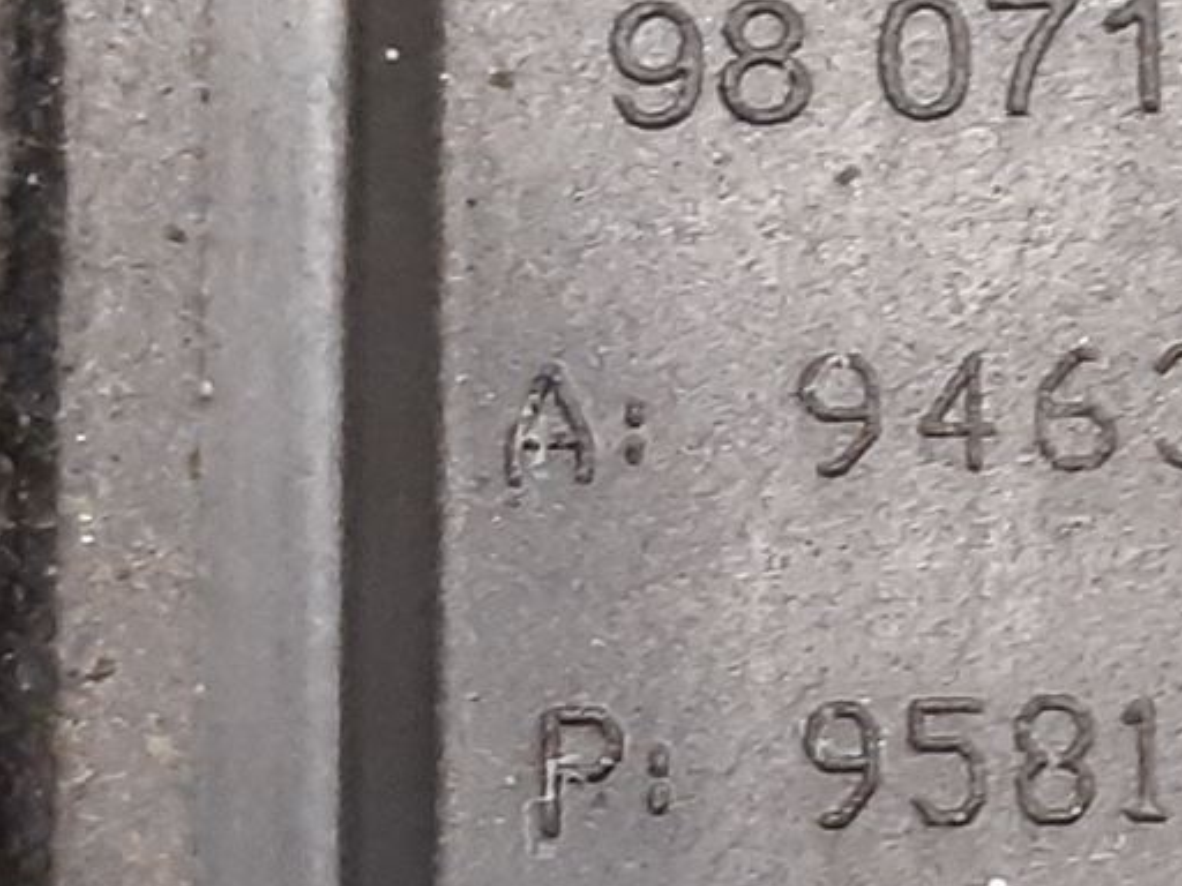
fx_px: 3551
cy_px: 646
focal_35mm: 104
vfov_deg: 14.2
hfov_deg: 18.4
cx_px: 1175
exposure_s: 1/33
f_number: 1.7
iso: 250
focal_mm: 3.93
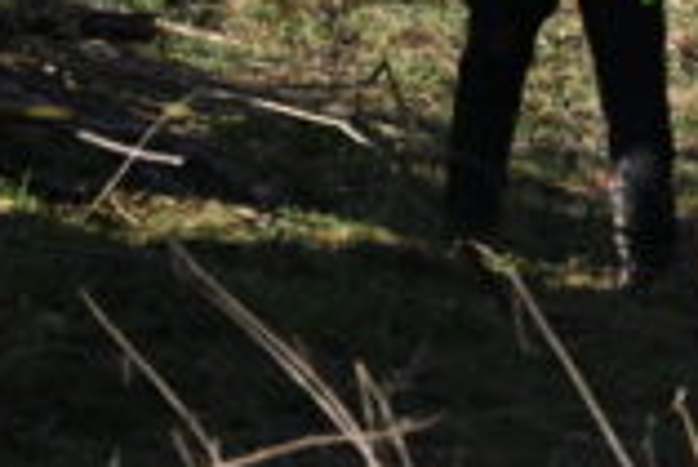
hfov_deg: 4.2
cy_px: -454
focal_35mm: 488
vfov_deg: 2.8
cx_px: 796
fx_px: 9470
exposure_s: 1/1600
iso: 320
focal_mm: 100
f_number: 4.5
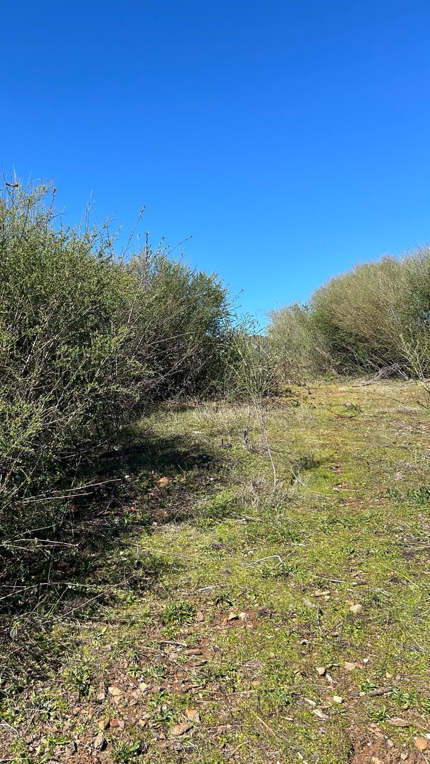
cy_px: 386
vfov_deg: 66.1
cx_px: 146
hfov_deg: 39.7
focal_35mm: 29
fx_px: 588
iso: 50
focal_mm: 5.7
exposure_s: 1/2299
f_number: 1.5
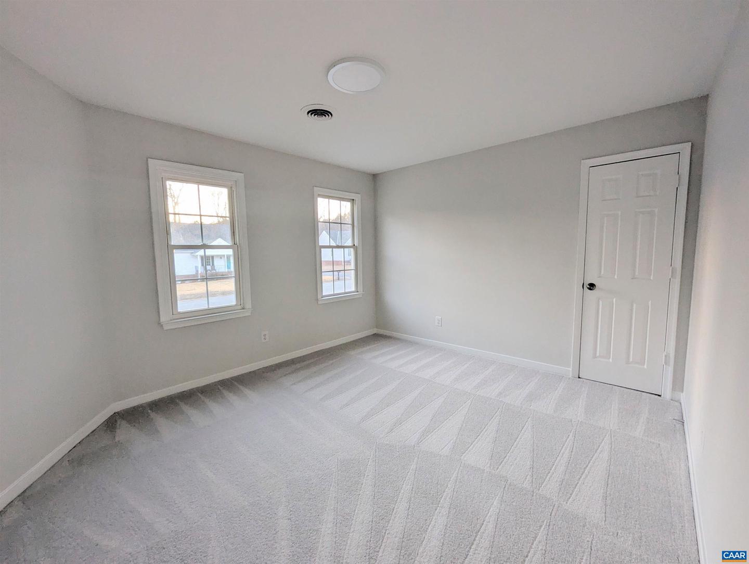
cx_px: 374
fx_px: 282
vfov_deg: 90.1
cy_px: 282
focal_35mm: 13
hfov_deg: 106.1
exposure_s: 1/23.2
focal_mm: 1.95
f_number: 2.2
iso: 83
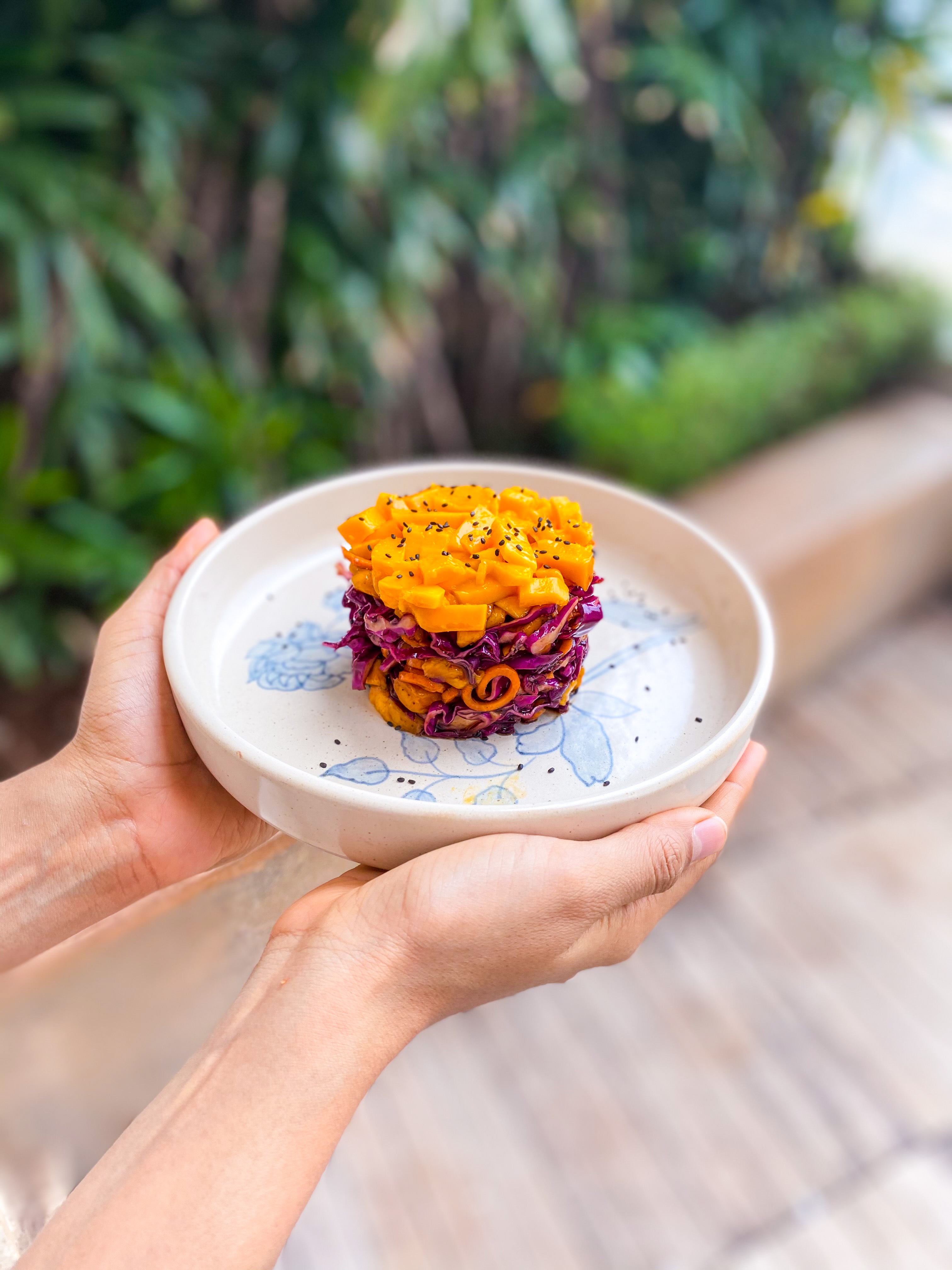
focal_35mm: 26
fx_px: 953
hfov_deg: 53.1
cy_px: 635
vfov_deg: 67.3
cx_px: 476
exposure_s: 1/300
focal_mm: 4.25
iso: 32
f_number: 1.8
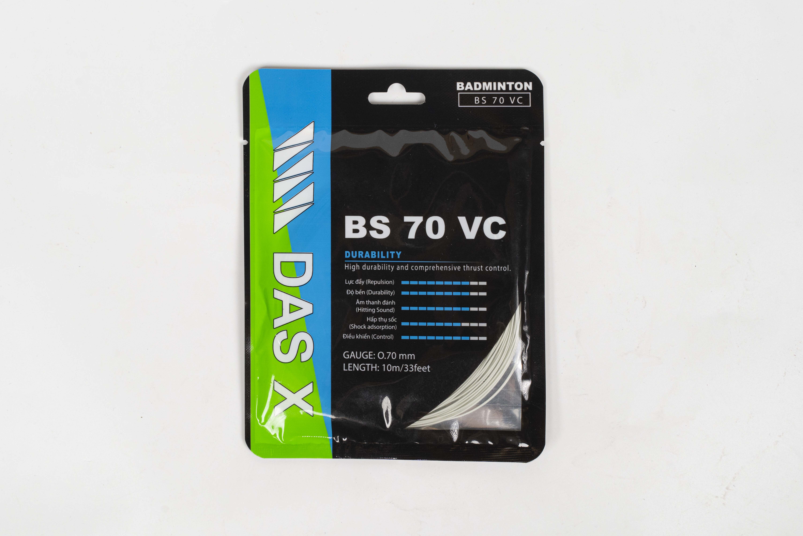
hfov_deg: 31.0
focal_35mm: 65
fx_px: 1450
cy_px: 268
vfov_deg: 20.9
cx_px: 402
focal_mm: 65
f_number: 10
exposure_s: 1/80
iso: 1600
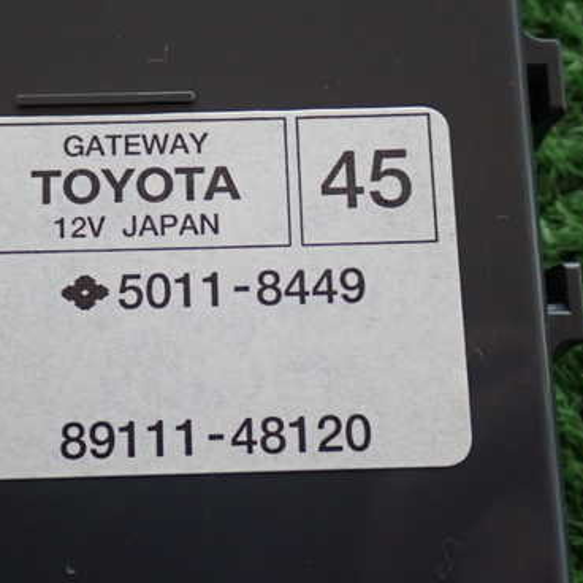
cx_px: 220
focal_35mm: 72
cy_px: 280
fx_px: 1372
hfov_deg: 23.9
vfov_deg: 24.0
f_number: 3.2
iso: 800
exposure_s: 1/30
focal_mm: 9.01
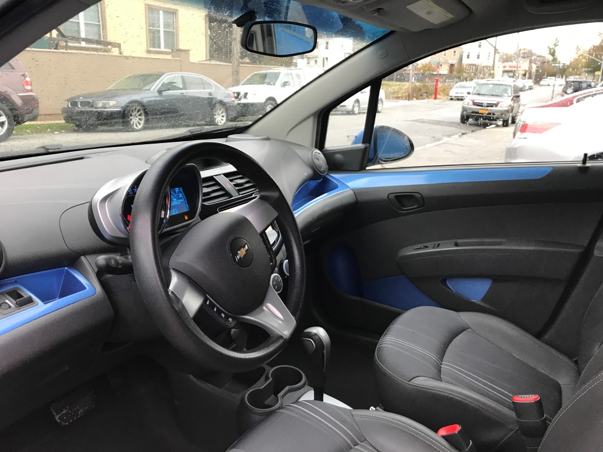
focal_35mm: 28
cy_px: 226
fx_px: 488
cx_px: 302
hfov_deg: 63.4
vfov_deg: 49.7
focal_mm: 3.99
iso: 25
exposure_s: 1/30
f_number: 1.8
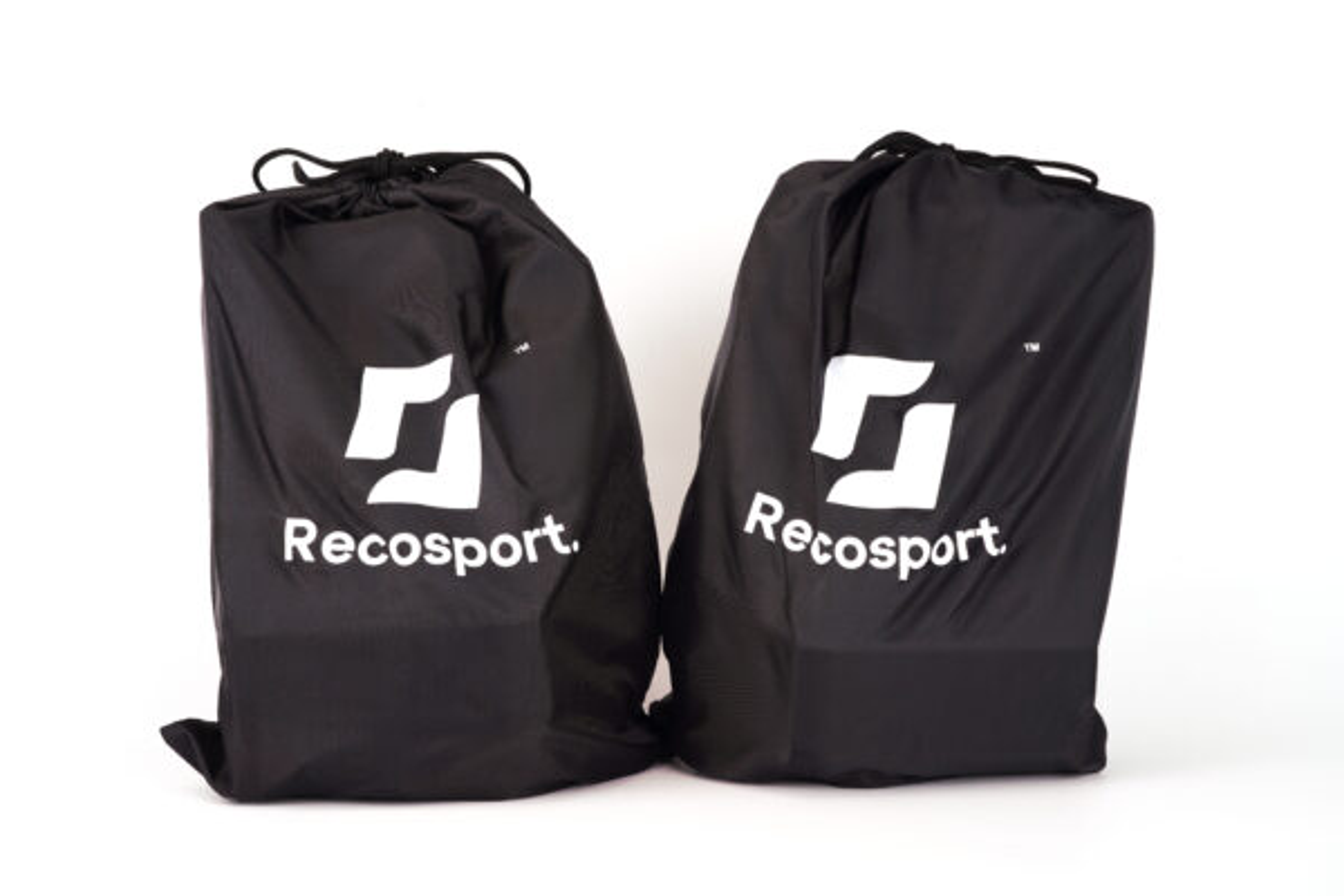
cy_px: 448
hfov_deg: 38.2
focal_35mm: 52
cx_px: 672
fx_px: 1941
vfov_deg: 26.0
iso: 100
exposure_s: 1/160
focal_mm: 52
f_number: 11
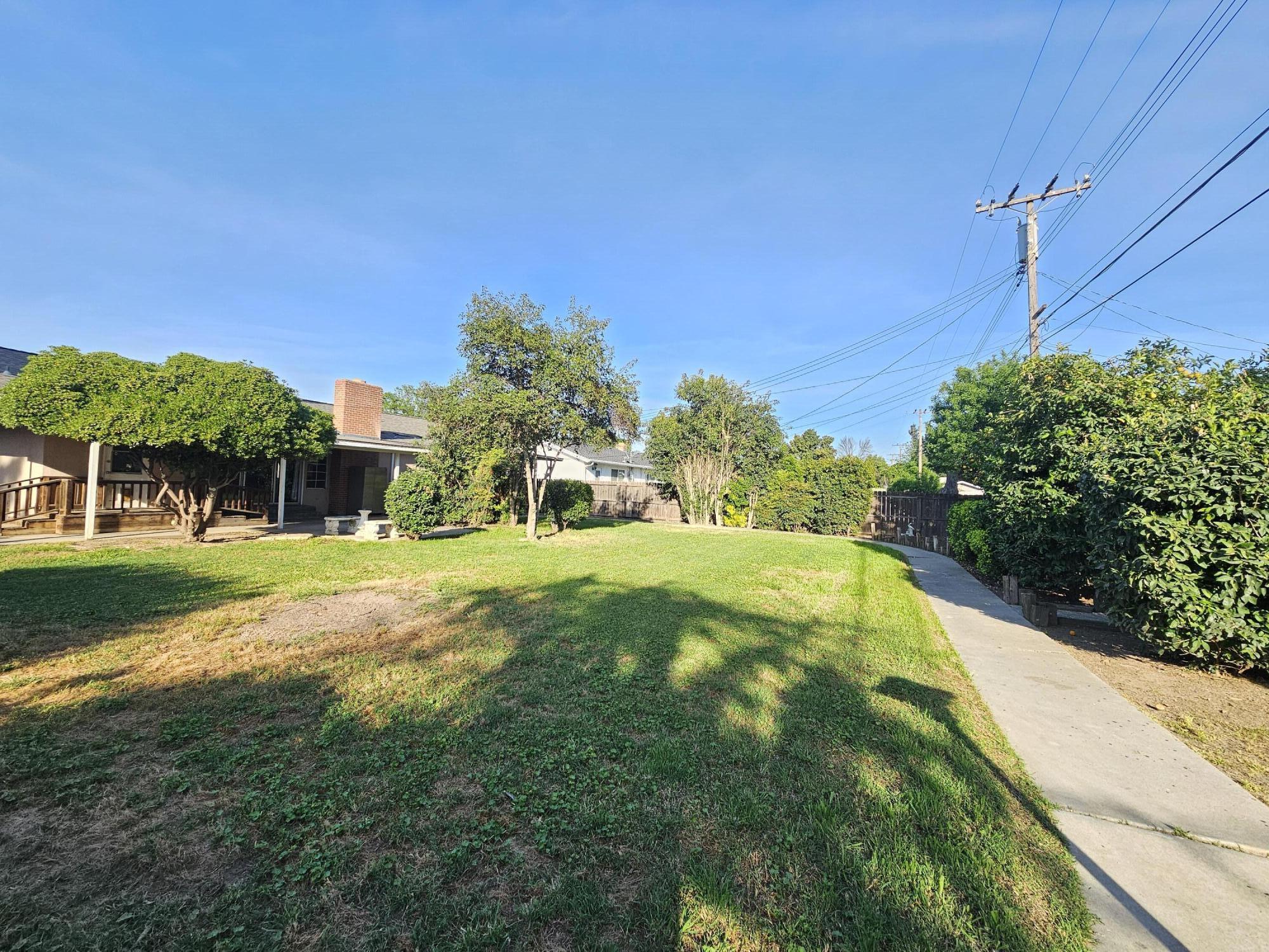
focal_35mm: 13
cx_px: 634
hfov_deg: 106.2
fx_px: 477
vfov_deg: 89.9
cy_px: 476
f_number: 2.2
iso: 50
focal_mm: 2.2
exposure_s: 1/529
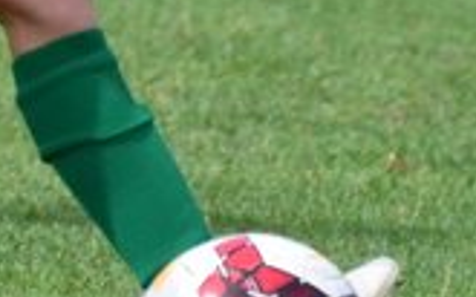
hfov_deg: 0.8
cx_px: -234
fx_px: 32459
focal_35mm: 2503
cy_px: -309
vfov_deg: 0.5
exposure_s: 1/4000
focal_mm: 300
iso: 2500
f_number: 8
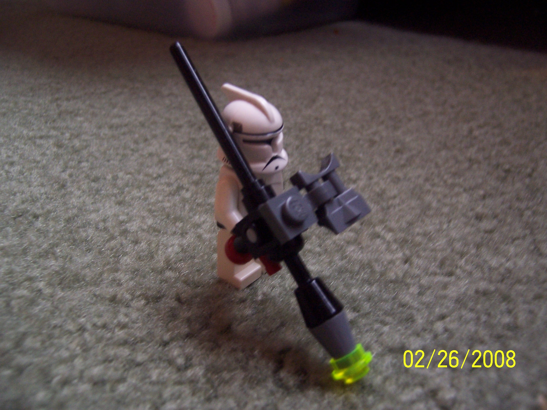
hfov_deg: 55.4
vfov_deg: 42.9
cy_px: 205
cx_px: 274
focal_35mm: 33
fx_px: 521
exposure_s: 1/8
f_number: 3.4
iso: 140
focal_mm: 5.5
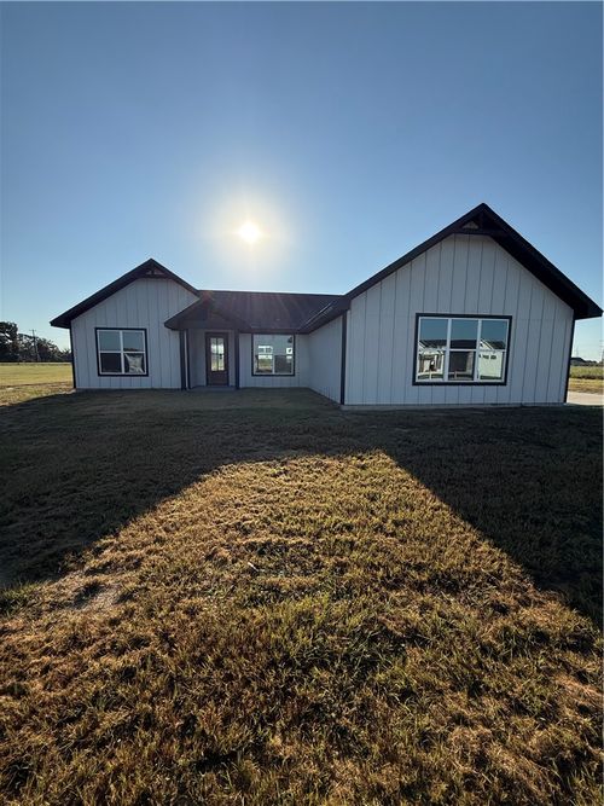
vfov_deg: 102.1
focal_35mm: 14
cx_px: 302
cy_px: 403
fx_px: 326
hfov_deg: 85.7
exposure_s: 1/3891
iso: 80
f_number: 2.2
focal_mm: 2.22
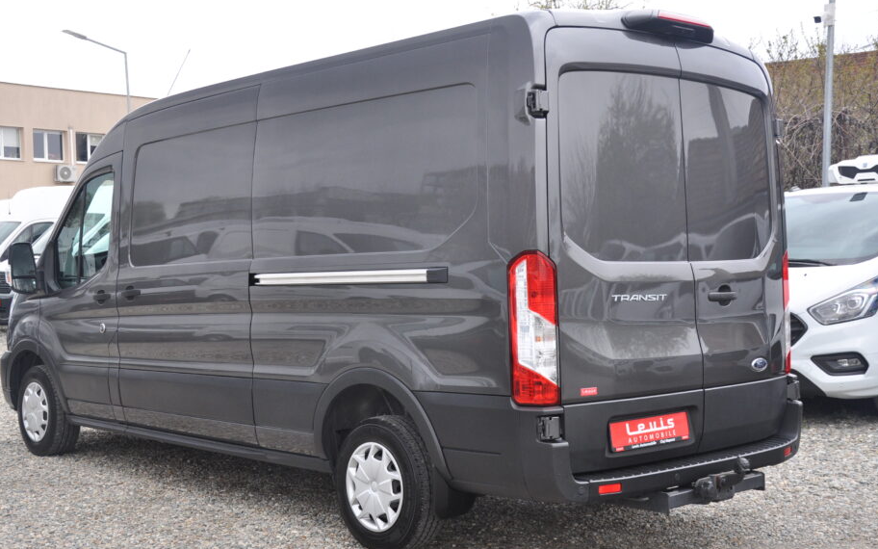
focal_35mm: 48
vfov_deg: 26.9
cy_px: 293
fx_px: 1149
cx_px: 414
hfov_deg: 41.8
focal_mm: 28
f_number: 6.3
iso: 400
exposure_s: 1/160
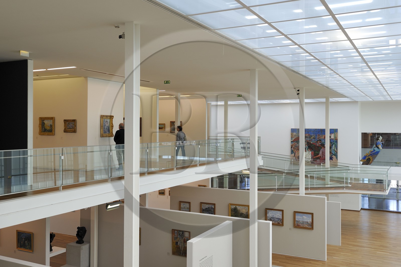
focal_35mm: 34
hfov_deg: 55.8
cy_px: 134
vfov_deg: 38.9
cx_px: 200
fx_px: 379
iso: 200
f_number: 5
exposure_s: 1/80
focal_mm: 34
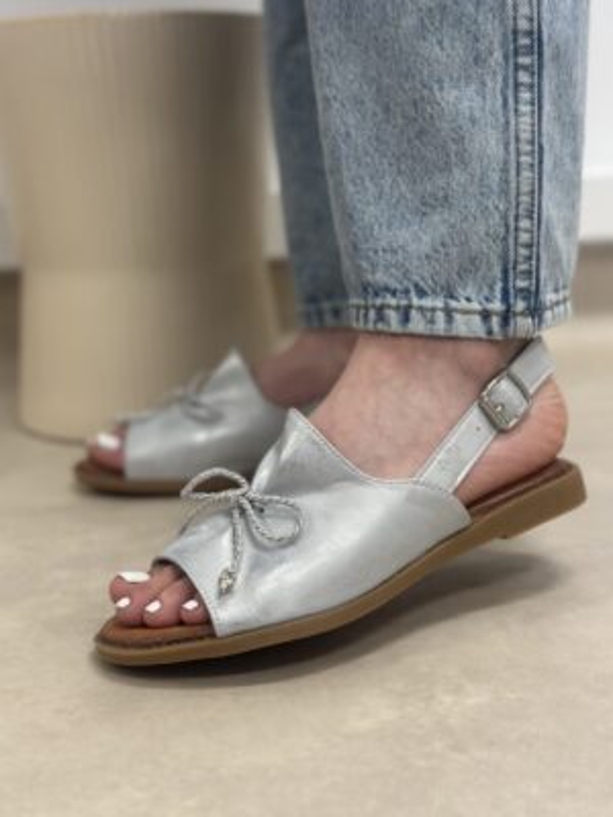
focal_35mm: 48
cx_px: 306
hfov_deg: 30.3
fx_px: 1133
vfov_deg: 39.7
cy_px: 408
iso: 200
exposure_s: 1/100
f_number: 1.78
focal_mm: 6.86
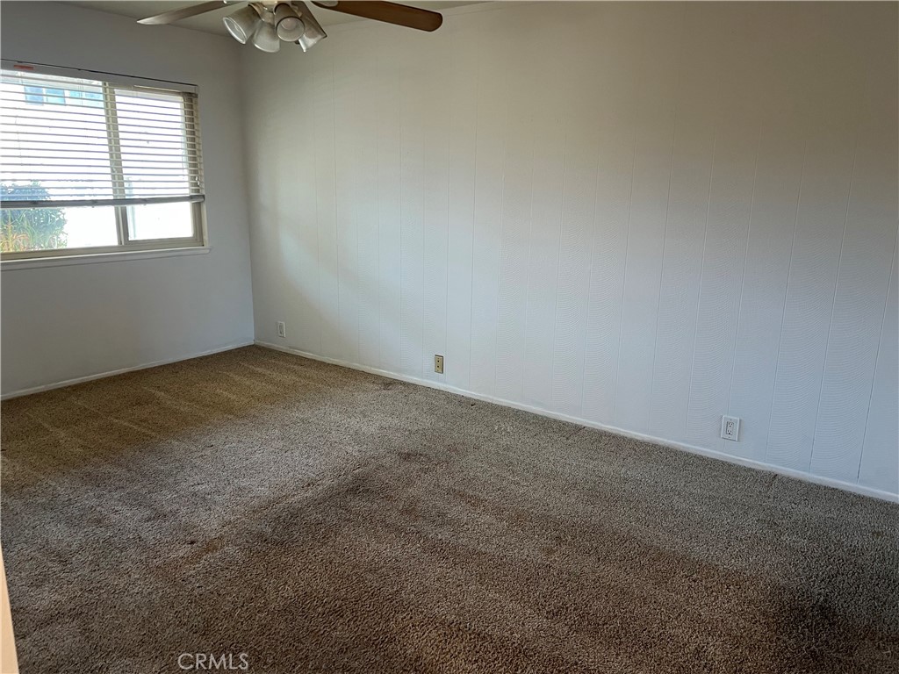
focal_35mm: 26
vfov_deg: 53.1
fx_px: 675
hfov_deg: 67.3
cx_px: 450
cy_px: 337
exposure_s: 1/60
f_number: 1.5
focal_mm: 5.7
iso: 100
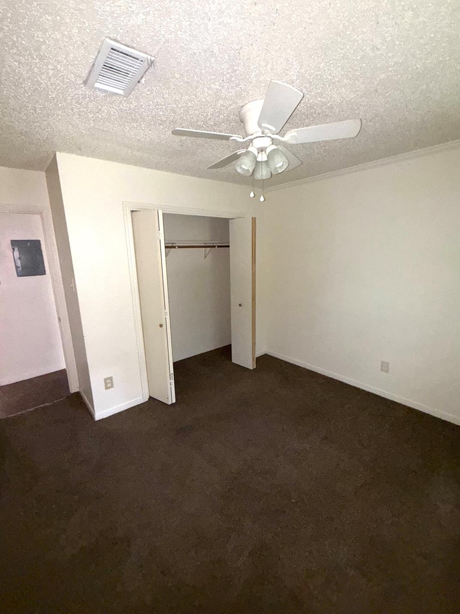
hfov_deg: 81.7
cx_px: 227
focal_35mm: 15
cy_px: 305
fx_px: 266
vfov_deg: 98.2
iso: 400
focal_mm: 2.22
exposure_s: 1/40
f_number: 2.2
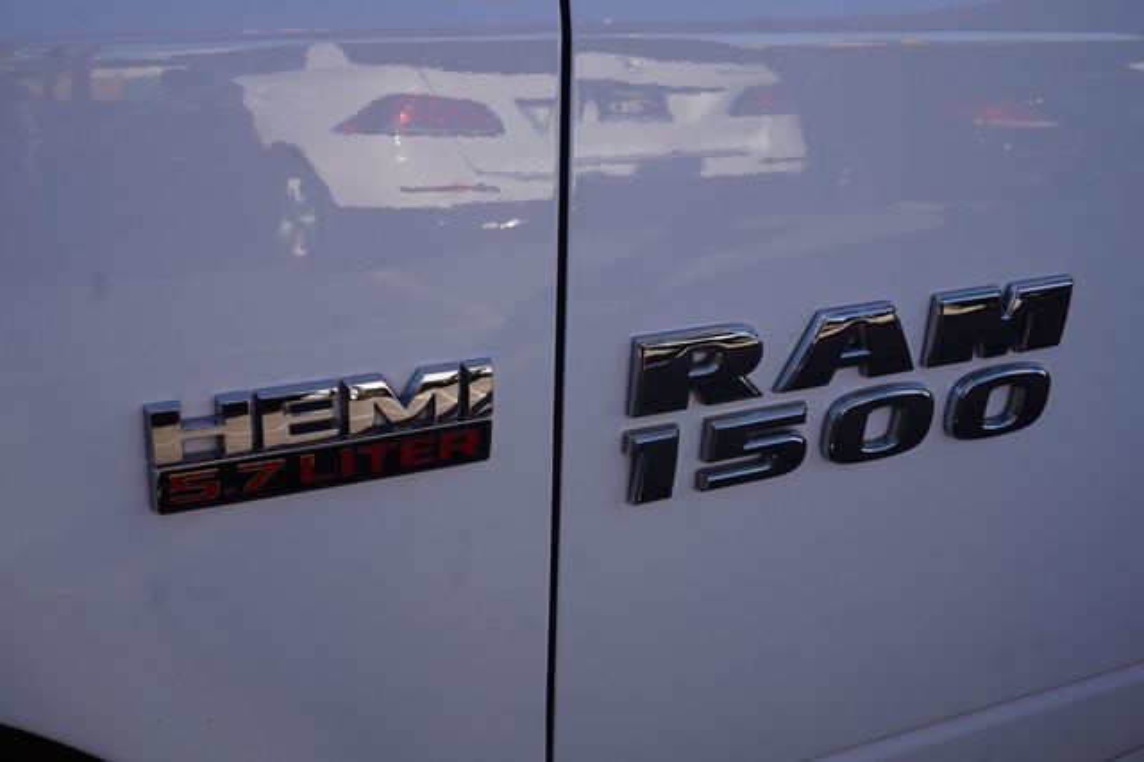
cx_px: 572
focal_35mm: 42
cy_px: 381
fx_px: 1334
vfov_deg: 31.9
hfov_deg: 46.4
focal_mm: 28
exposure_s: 1/80
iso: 100
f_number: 10
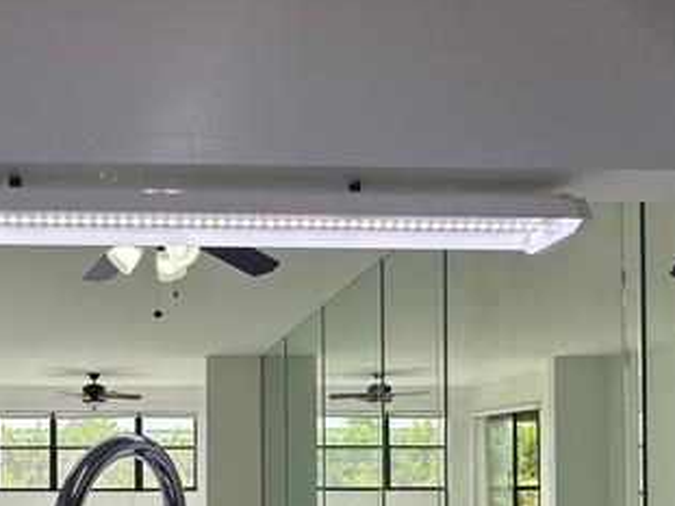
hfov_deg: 48.9
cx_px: 152
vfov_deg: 37.1
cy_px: 454
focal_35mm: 36
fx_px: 702
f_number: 2.2
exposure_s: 1/224
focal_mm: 2.22
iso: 40
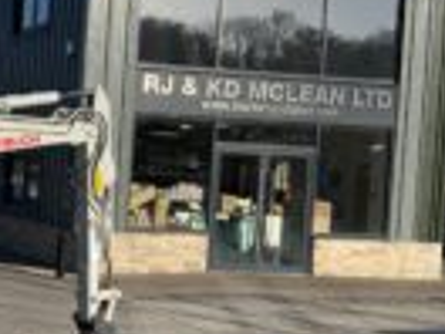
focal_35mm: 79
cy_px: 189
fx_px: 1016
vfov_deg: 18.7
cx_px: -81
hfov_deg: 22.8
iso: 16
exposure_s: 1/2667
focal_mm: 3
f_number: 1.8
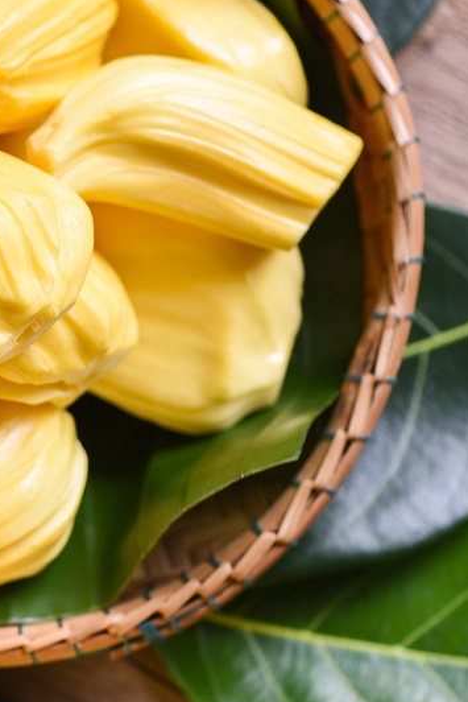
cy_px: 292
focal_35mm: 237
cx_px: -83
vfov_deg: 8.7
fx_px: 4618
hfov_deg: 5.8
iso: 400
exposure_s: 1/500
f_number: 4.5
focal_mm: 105
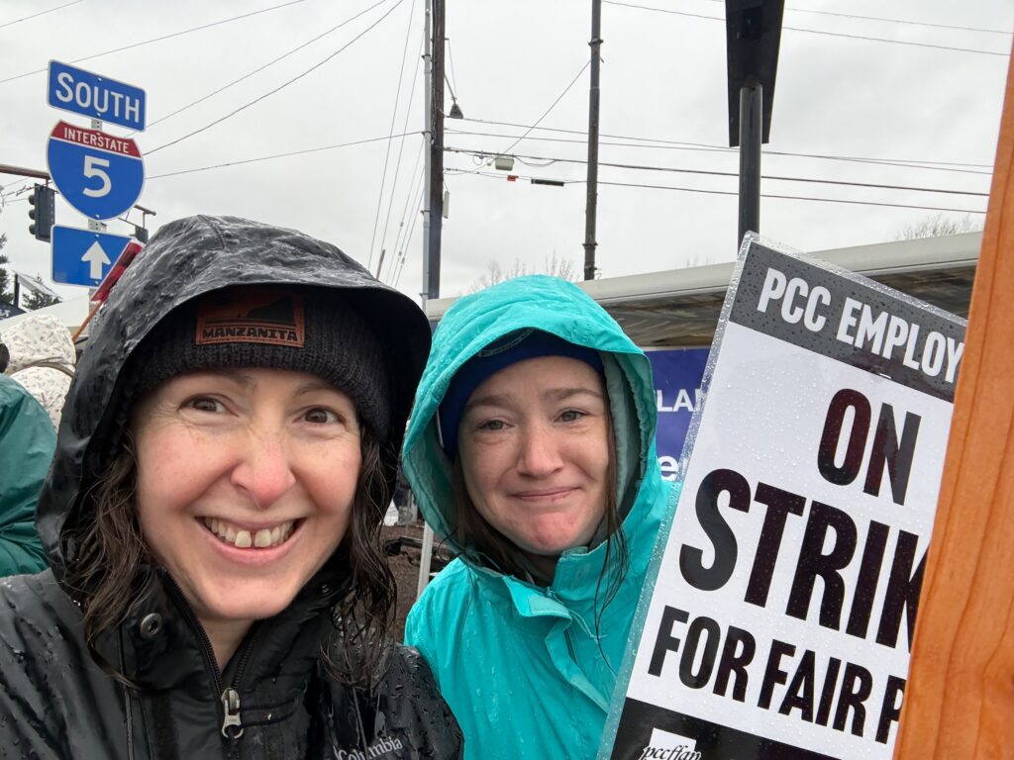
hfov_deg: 73.9
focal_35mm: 23
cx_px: 507
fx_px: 674
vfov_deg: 58.9
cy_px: 380
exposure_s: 1/122
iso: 80
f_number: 1.9
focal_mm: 2.69
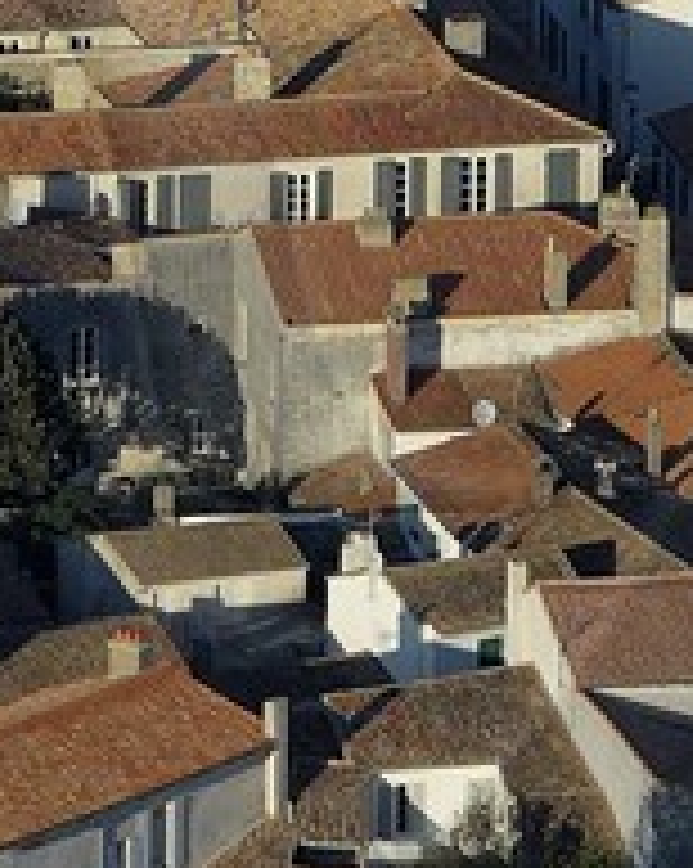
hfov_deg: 1.0
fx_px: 40389
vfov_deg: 1.2
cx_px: -464
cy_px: -36
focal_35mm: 1573
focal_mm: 135
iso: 100
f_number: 5
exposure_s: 1/750
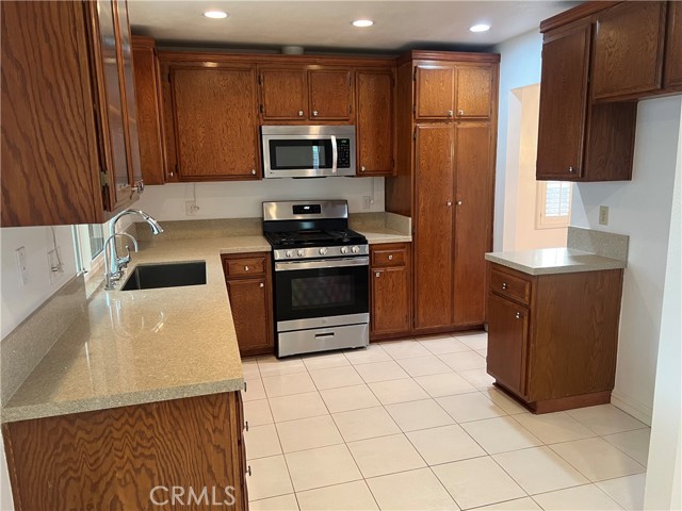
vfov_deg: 53.1
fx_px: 512
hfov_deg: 67.3
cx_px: 341
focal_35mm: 26
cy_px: 256
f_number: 1.5
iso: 125
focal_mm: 5.7
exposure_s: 1/60
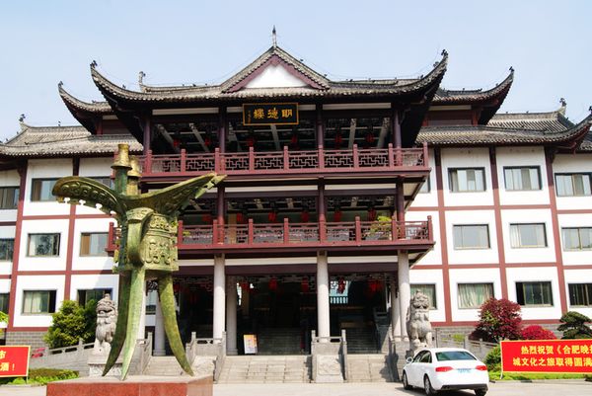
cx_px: 296
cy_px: 198
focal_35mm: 36
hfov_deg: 53.1
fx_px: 592
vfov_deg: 36.9
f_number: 10
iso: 100
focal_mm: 24
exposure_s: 1/80
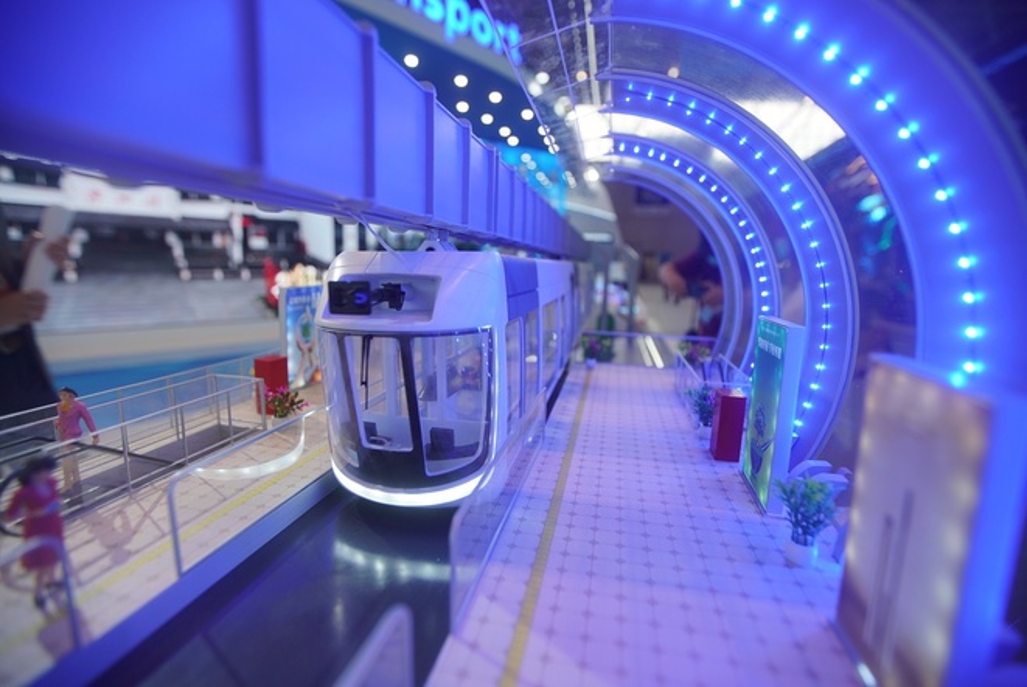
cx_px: 514
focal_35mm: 17
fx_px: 485
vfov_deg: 70.6
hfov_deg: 93.2
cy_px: 344
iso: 250
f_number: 2.8
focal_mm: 17
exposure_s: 1/125
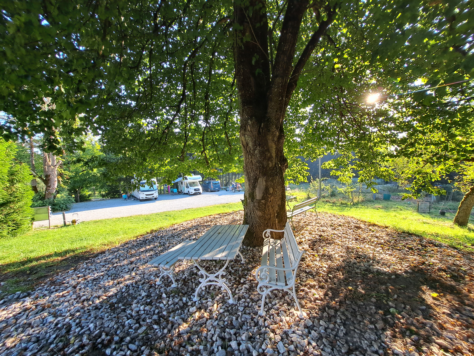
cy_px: 178
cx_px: 237
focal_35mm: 13
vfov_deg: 89.9
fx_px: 178
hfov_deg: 106.2
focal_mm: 1.74
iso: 50
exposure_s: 1/101
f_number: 2.2
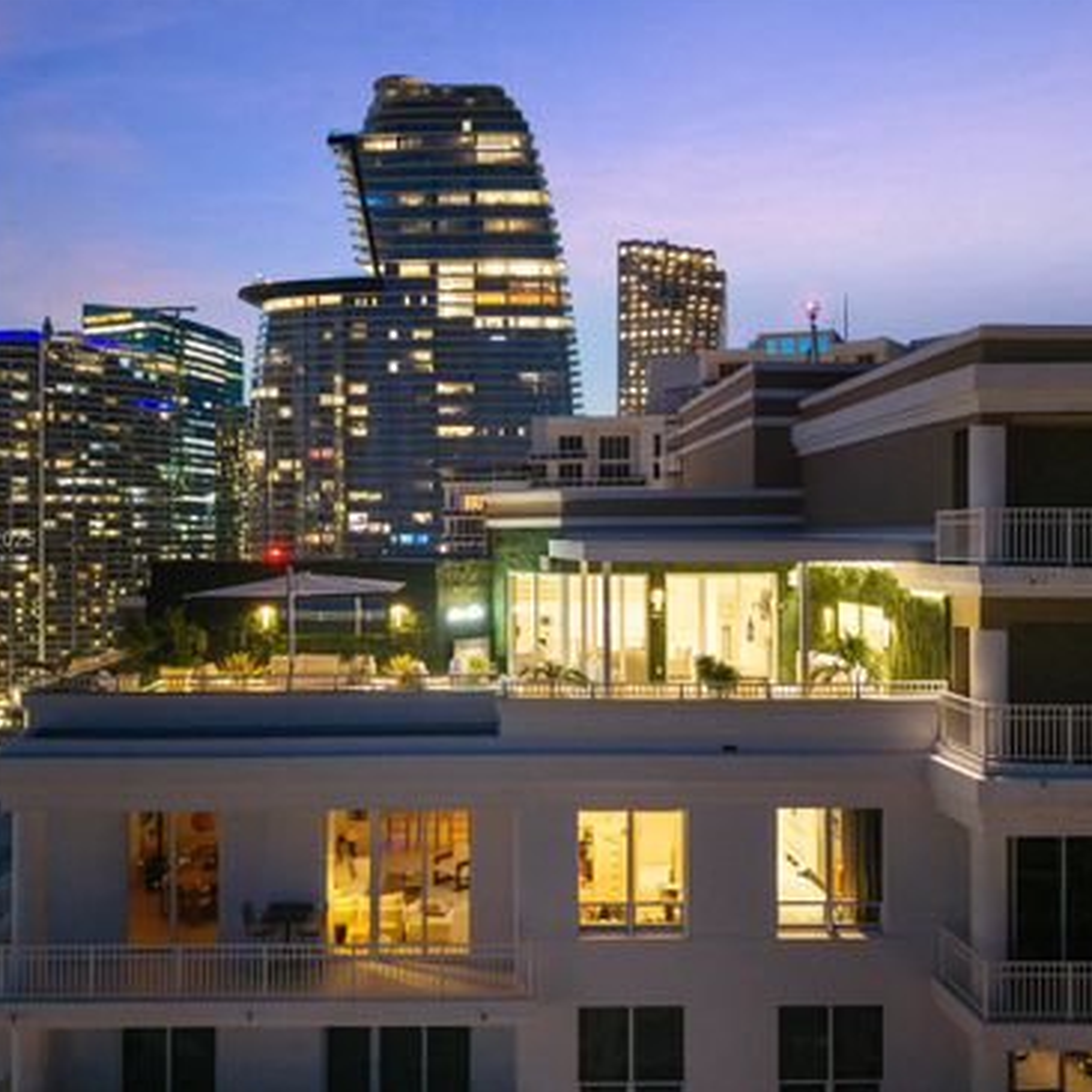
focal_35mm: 29
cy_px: 542
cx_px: 483
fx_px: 1035
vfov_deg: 55.6
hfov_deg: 55.5
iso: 1170
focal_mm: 8.67
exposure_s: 1/8
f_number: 1.8
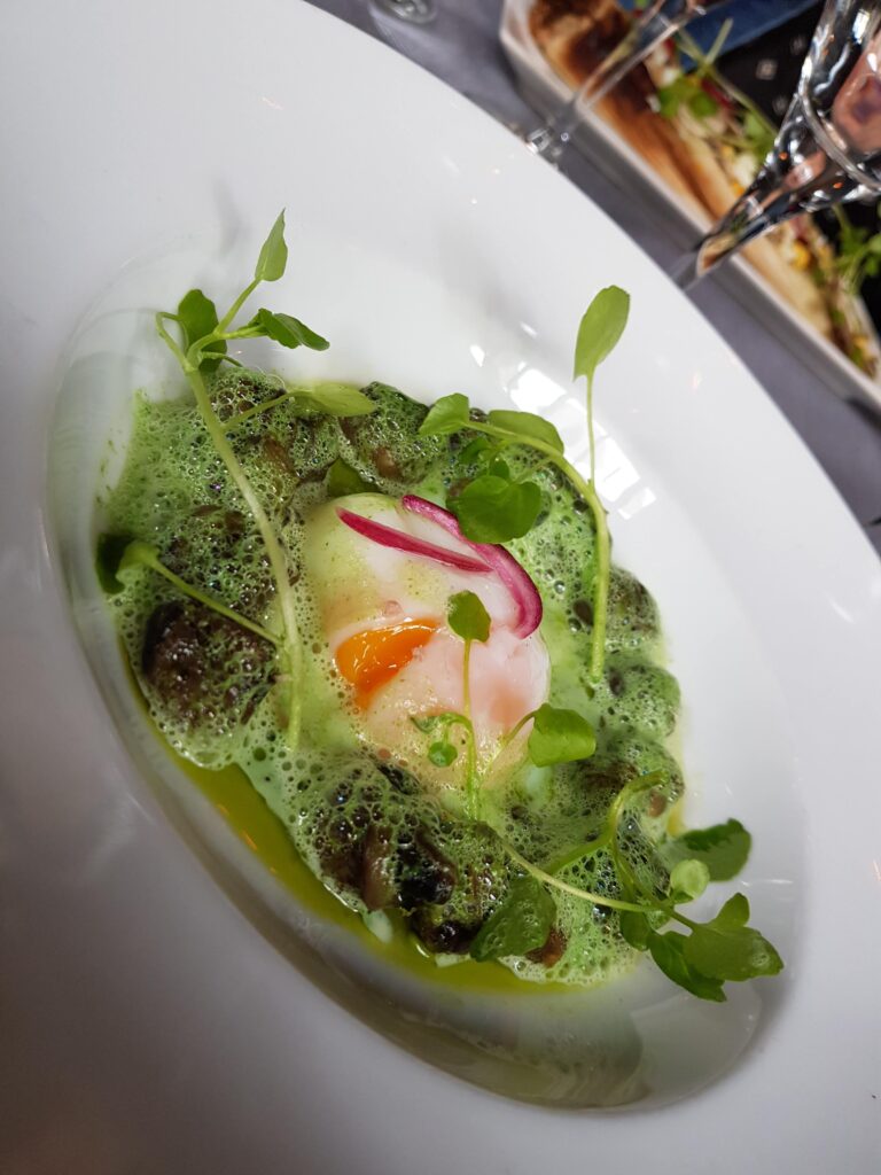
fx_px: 882
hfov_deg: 53.1
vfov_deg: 67.3
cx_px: 440
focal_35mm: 26
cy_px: 588
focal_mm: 4.2
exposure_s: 1/100
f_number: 1.7
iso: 80
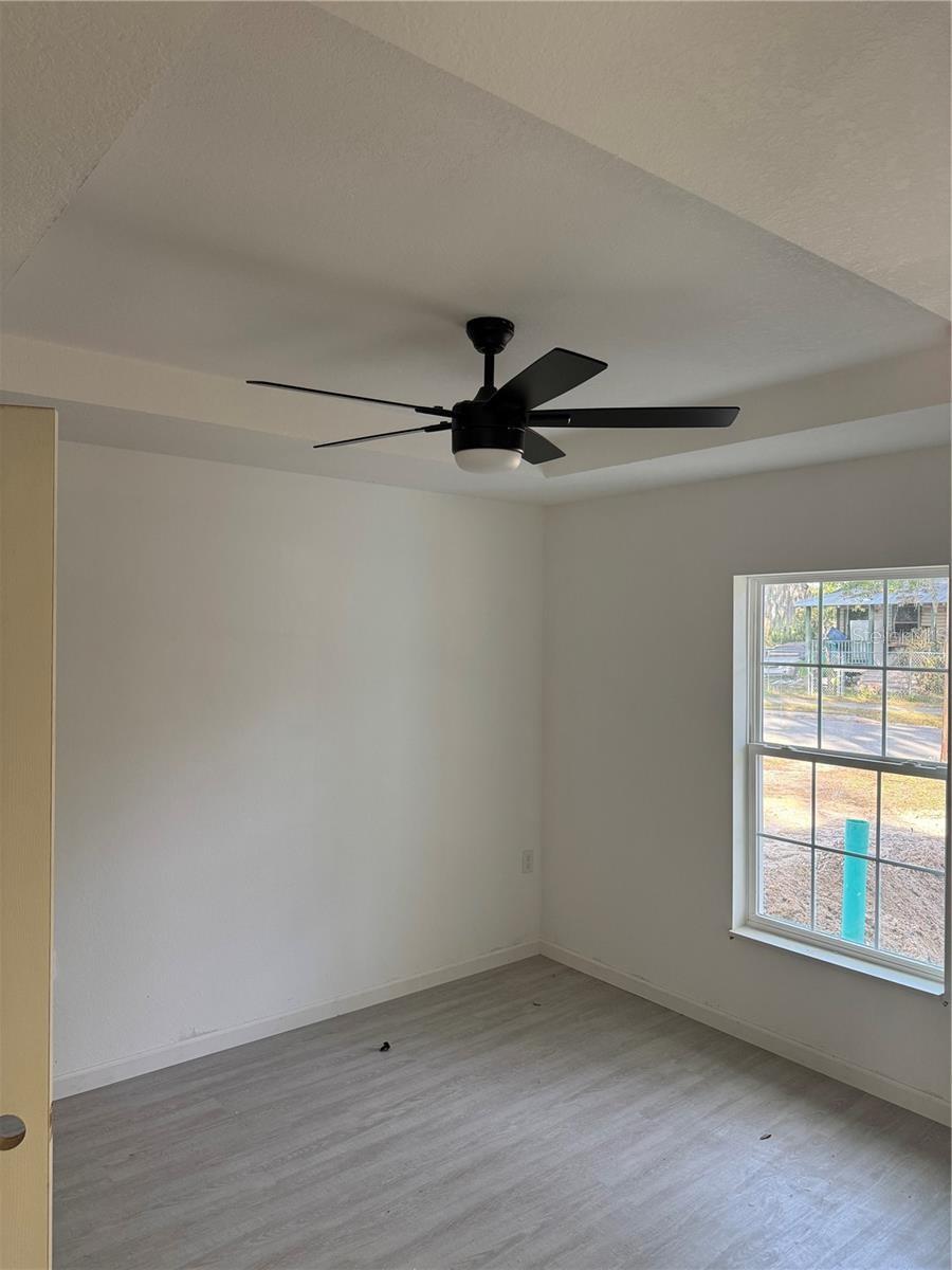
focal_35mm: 24
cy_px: 635
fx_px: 880
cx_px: 476
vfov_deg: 71.6
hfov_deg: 56.8
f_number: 1.78
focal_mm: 6.76
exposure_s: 1/121
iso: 200
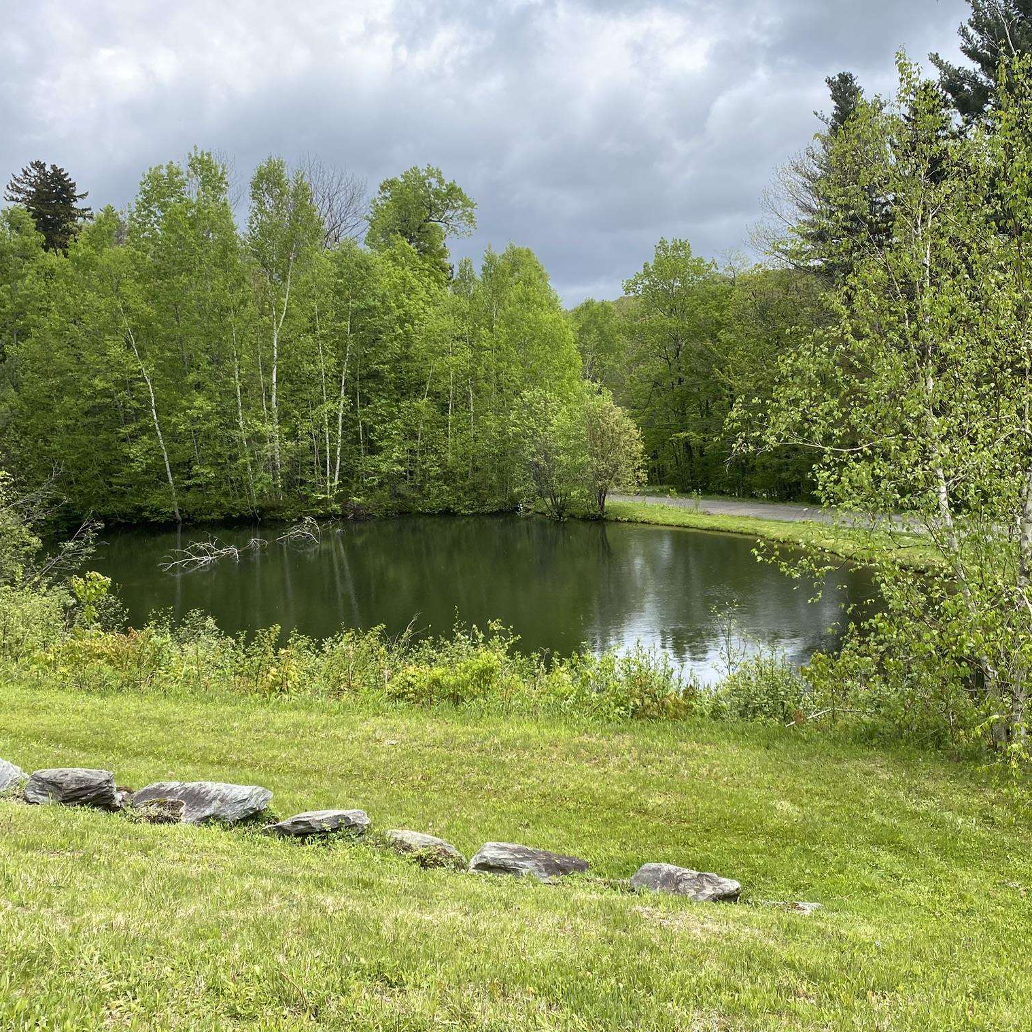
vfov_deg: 52.5
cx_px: 583
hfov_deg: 52.4
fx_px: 1046
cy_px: 511
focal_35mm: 31
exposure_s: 1/1996
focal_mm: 4.25
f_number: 1.8
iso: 32
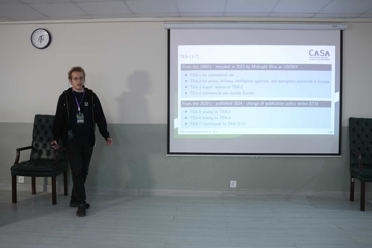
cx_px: 186
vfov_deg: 37.9
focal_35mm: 35
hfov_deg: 54.4
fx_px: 362
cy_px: 124
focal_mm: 35
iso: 1000
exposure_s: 1/160
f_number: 2.8
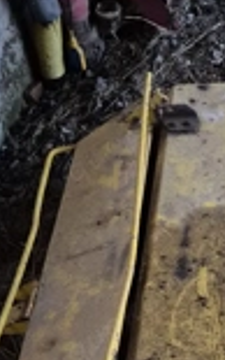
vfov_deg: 30.7
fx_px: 618
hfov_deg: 20.4
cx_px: 183
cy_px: 337
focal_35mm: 63
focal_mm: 5.4
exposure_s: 1/25
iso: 1600
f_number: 1.8
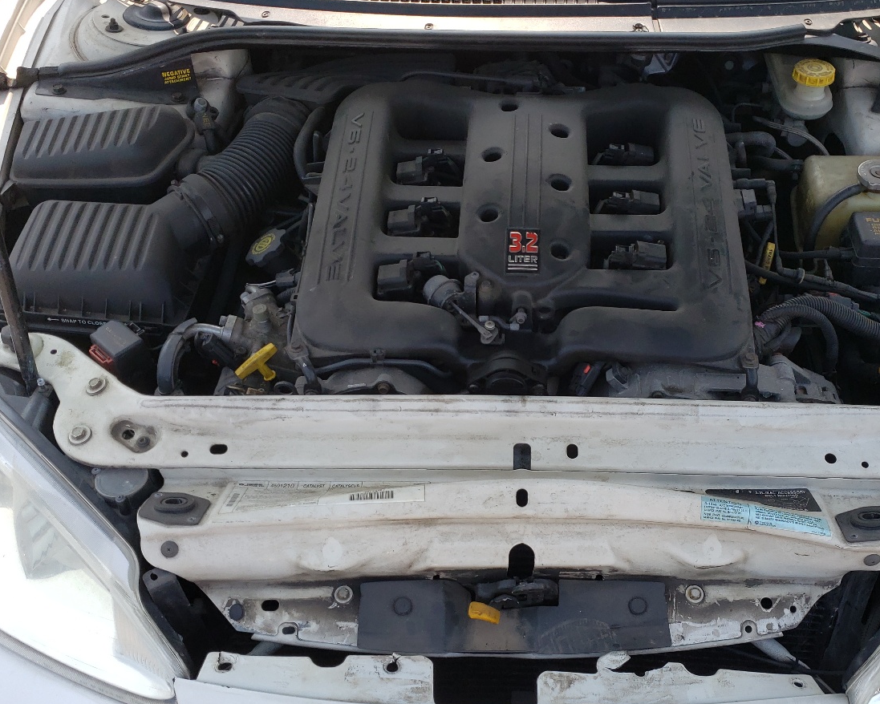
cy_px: 398
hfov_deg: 48.8
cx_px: 524
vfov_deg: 40.1
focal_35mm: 37
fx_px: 964
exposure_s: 1/1429
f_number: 1.5
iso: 50
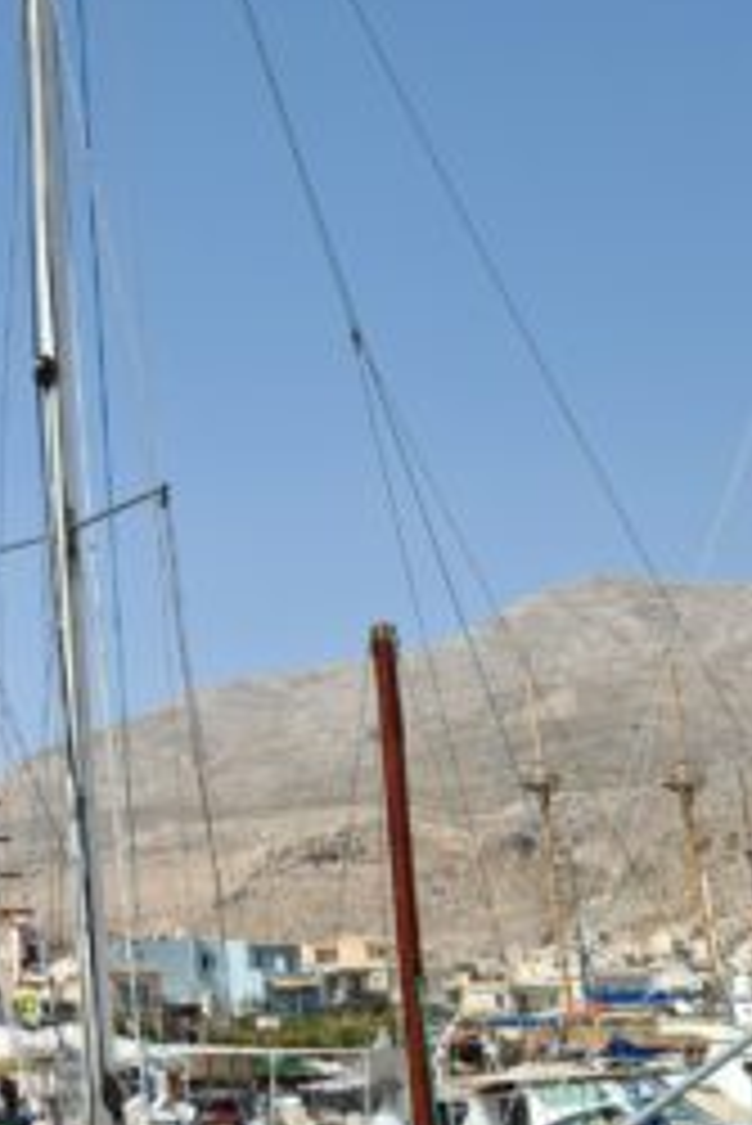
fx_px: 2315
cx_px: -351
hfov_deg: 16.9
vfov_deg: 27.2
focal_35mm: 74
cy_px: 722
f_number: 2
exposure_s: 1/1018
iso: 25
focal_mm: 5.9
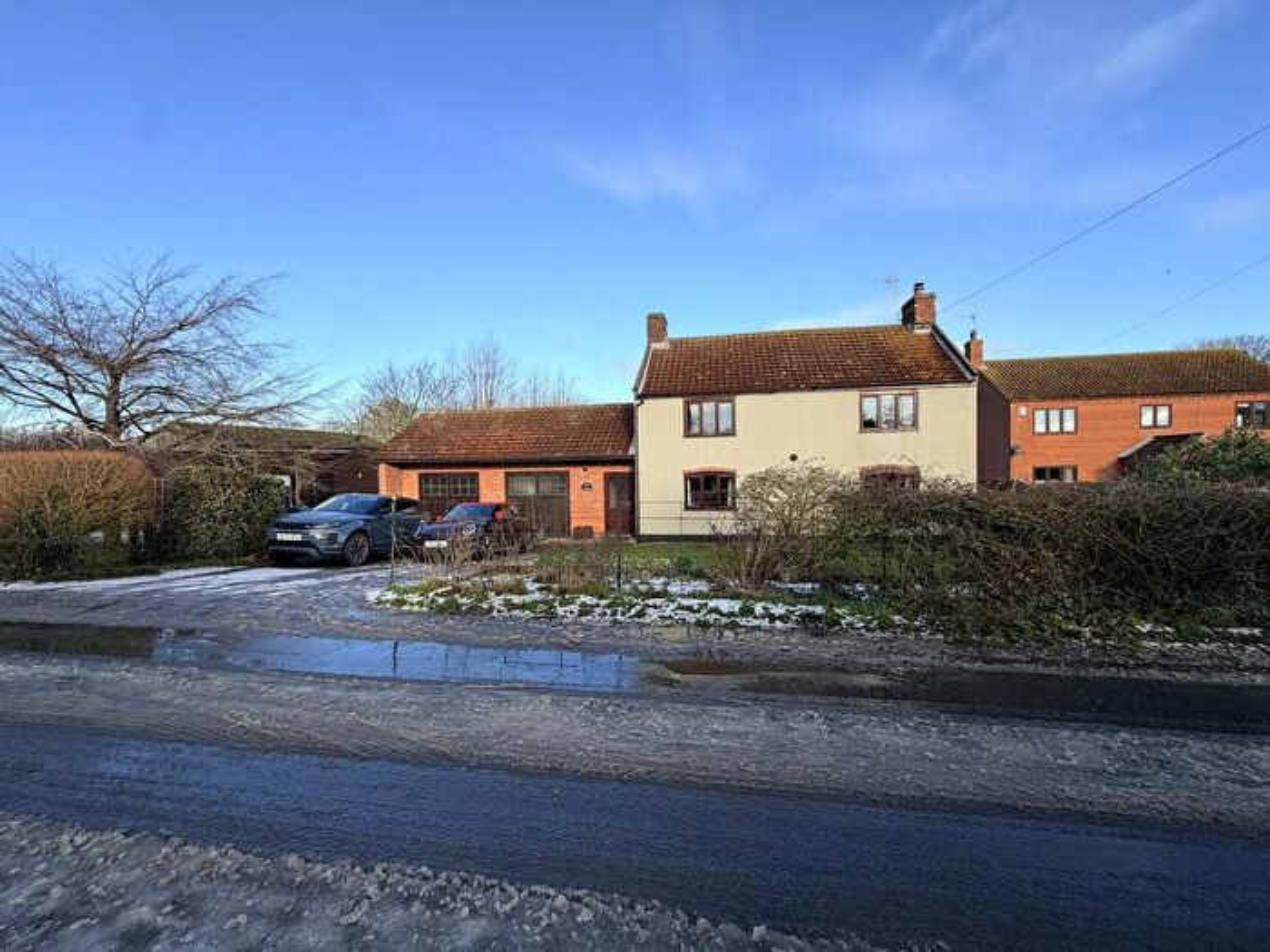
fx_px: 514
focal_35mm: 14
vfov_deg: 85.7
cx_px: 635
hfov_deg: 102.1
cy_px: 476
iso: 40
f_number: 2.2
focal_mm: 2.22
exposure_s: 1/694
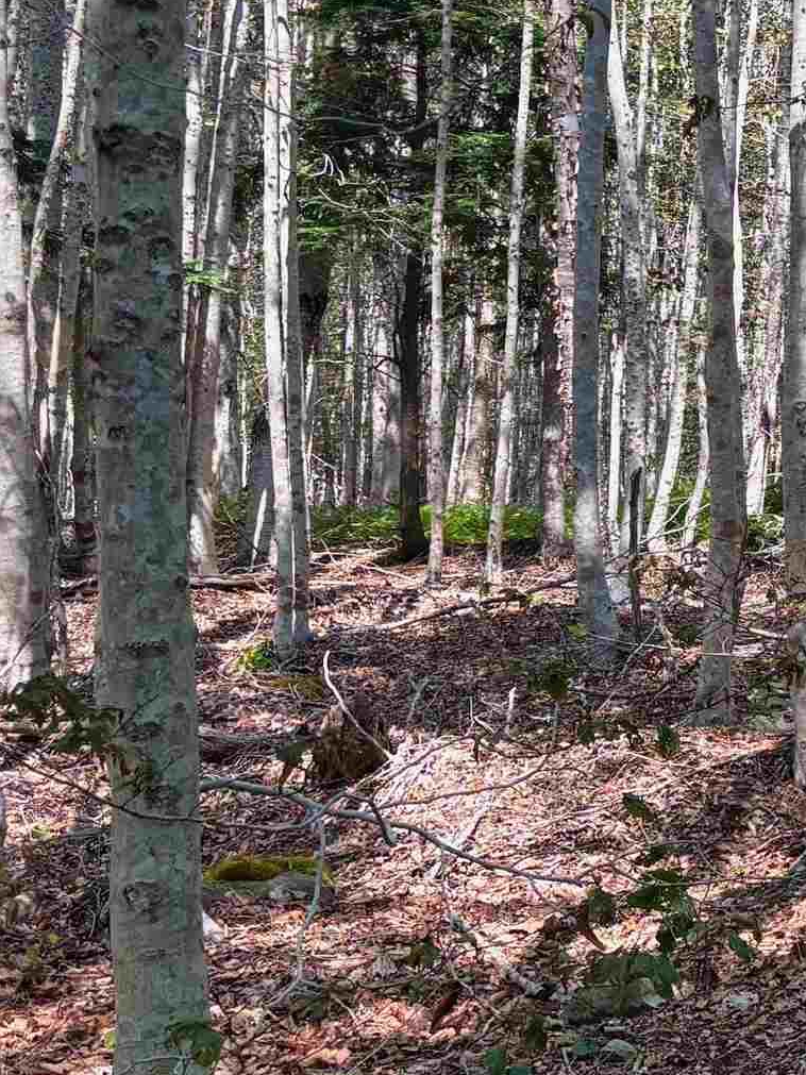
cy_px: 369
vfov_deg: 24.6
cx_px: 1496
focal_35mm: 79
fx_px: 2453
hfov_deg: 15.7
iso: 50
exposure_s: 1/601
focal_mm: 5.96
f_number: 1.6
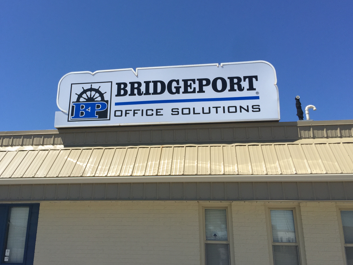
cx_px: 150
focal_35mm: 37
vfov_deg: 38.6
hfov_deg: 50.0
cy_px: 113
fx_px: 377
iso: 32
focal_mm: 4.15
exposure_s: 1/2825
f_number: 2.2
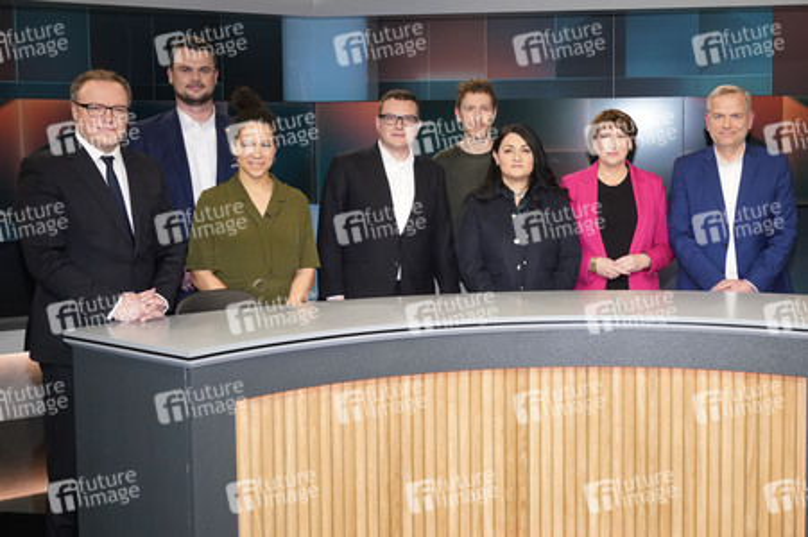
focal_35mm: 33
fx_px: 740
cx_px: 404
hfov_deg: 57.3
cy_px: 268
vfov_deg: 39.9
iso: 2000
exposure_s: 1/160
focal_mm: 33
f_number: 5
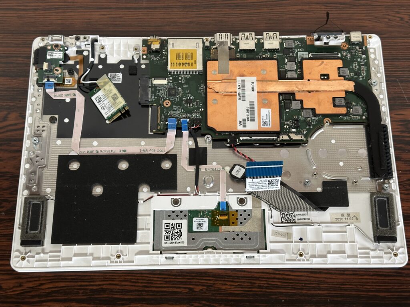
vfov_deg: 30.3
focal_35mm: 48
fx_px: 569
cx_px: 205
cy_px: 154
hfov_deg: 39.7
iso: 200
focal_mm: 6.86
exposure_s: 1/33
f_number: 1.78
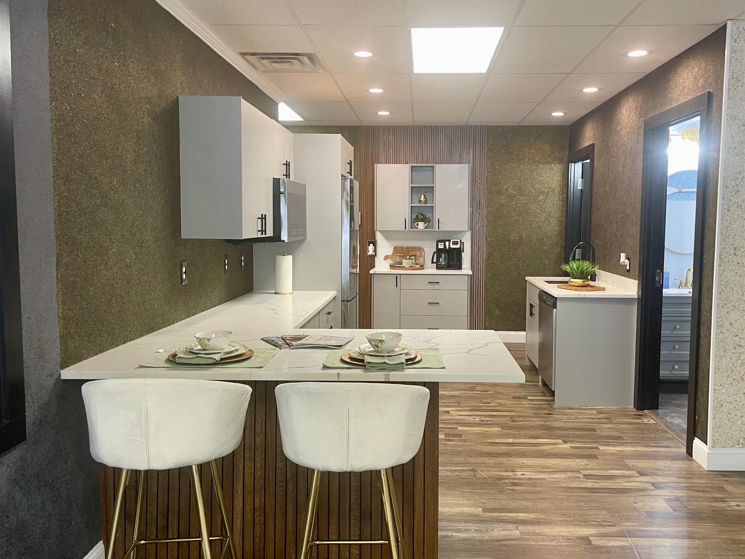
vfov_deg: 48.2
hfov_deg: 61.6
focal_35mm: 29
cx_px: 403
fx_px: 624
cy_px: 285
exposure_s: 1/60
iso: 125
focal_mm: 5.1
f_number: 1.6
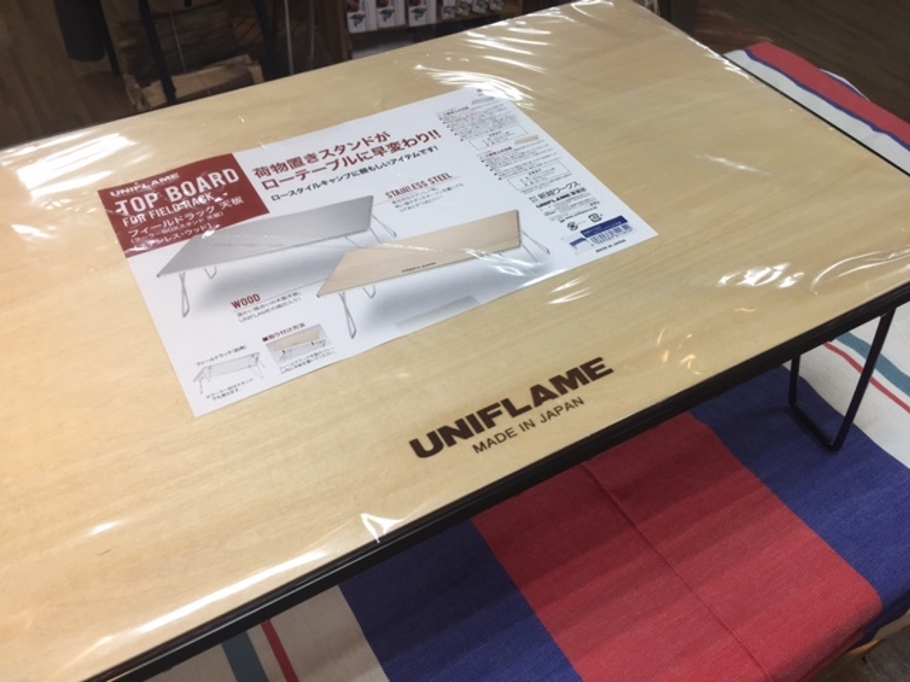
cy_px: 341
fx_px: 762
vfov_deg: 48.2
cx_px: 455
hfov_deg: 61.7
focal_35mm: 29
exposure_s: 1/100
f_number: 2.2
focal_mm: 4.15
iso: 40
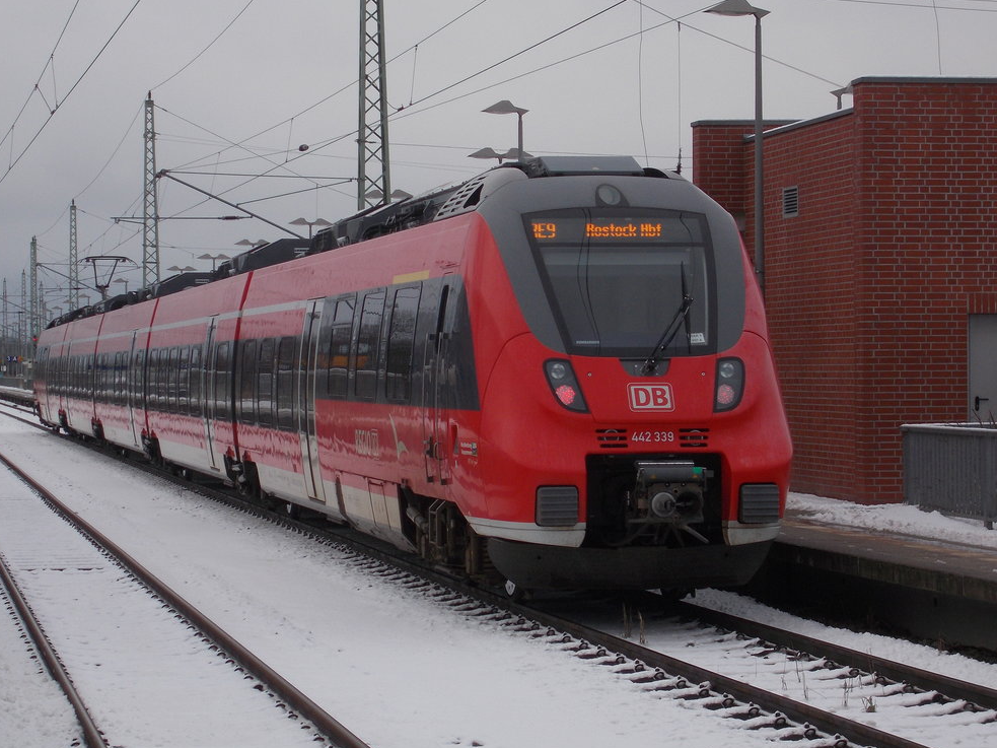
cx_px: 405
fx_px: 3024
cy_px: 390
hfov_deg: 18.7
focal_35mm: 105
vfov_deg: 14.1
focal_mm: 15.4
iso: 80
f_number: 6.3
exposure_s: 1/250
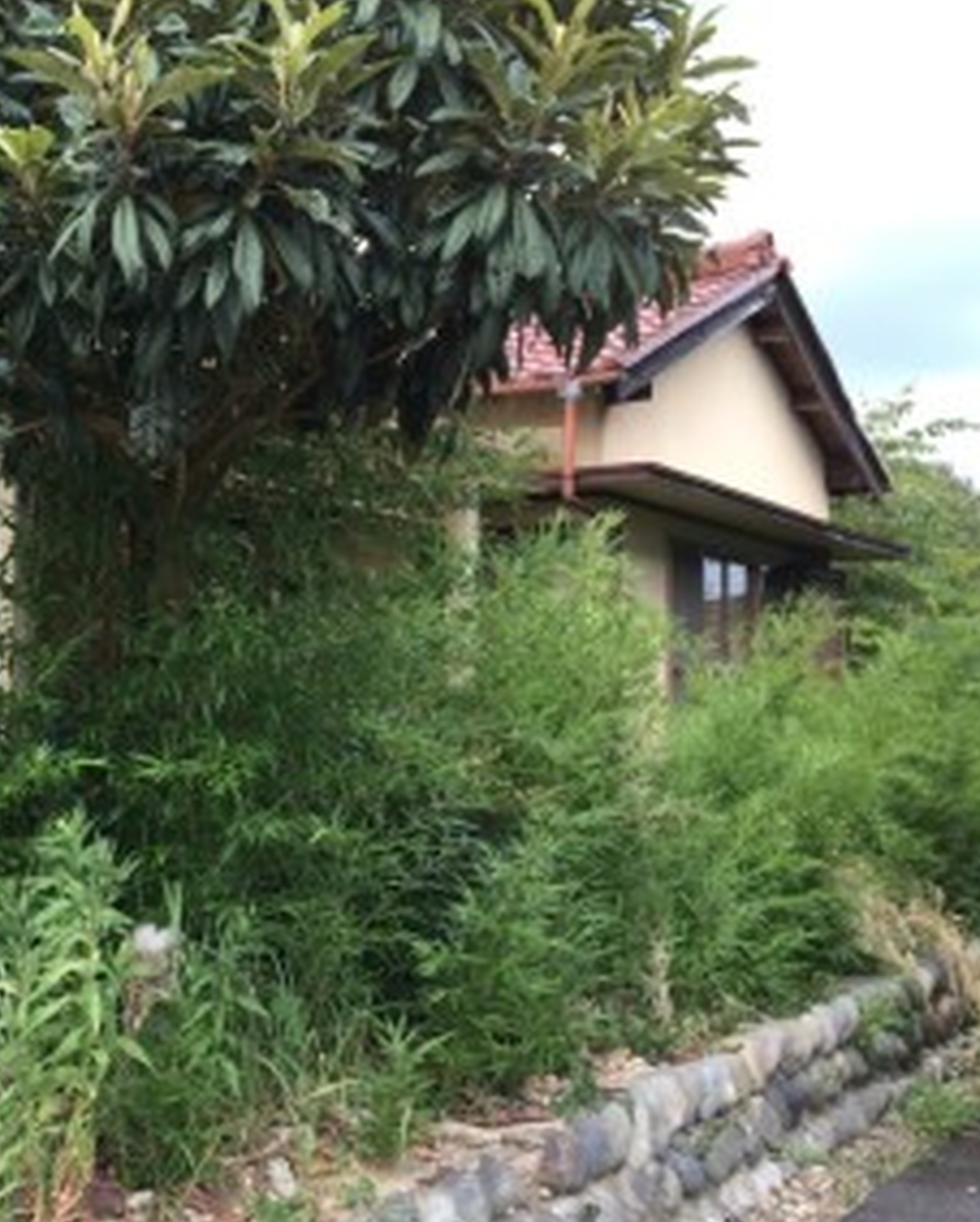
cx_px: 250
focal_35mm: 43
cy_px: 641
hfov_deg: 34.3
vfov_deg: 42.8
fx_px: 1556
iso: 25
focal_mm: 4.15
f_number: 2.2
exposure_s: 1/192
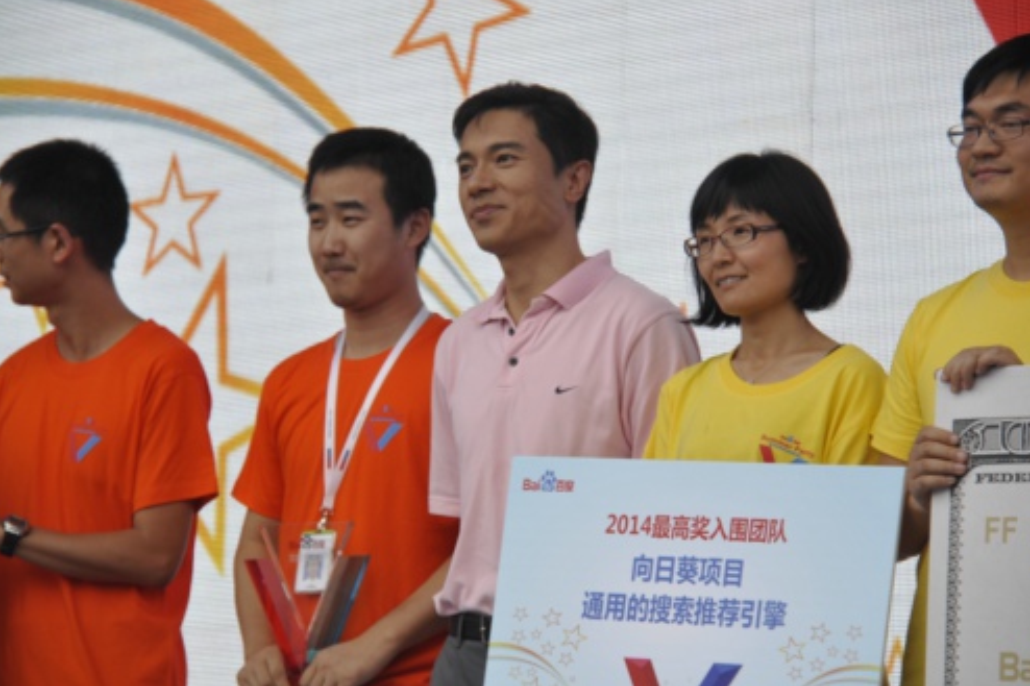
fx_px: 5034
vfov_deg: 7.8
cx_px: 517
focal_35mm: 176
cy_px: 342
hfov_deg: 11.7
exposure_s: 1/60
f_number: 5.6
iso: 400
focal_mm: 116
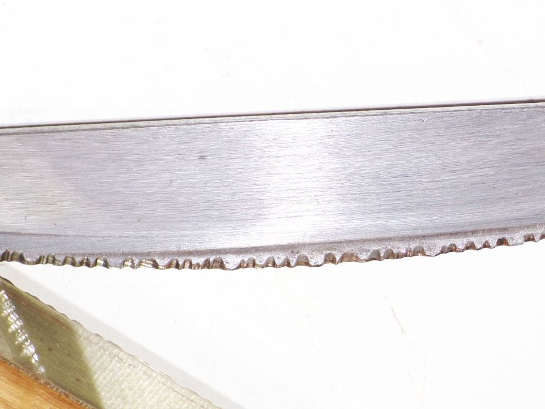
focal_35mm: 82
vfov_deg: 18.0
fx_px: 1291
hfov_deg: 23.8
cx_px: 311
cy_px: 218
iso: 80
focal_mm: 7.6
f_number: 3.4
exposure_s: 1/52
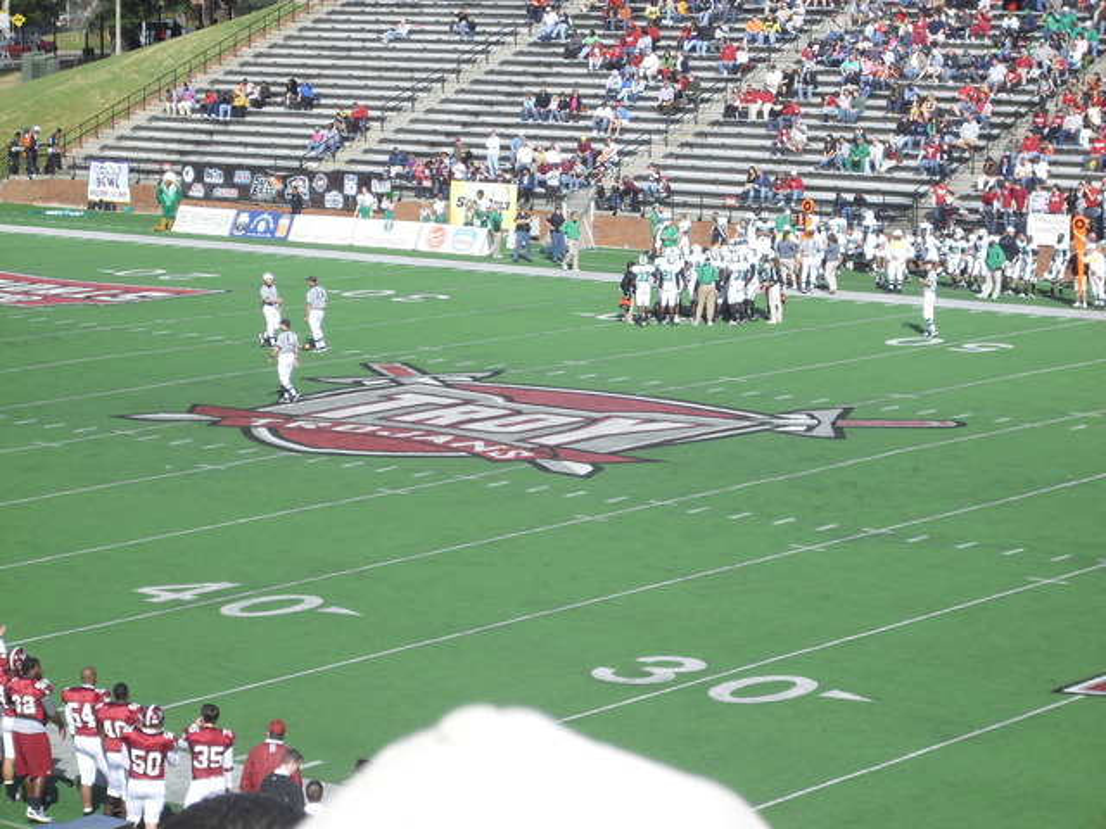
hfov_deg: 17.4
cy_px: 414
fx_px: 3610
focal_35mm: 113
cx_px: 553
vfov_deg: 13.1
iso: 100
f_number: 14.7
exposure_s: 1/80
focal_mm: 18.6
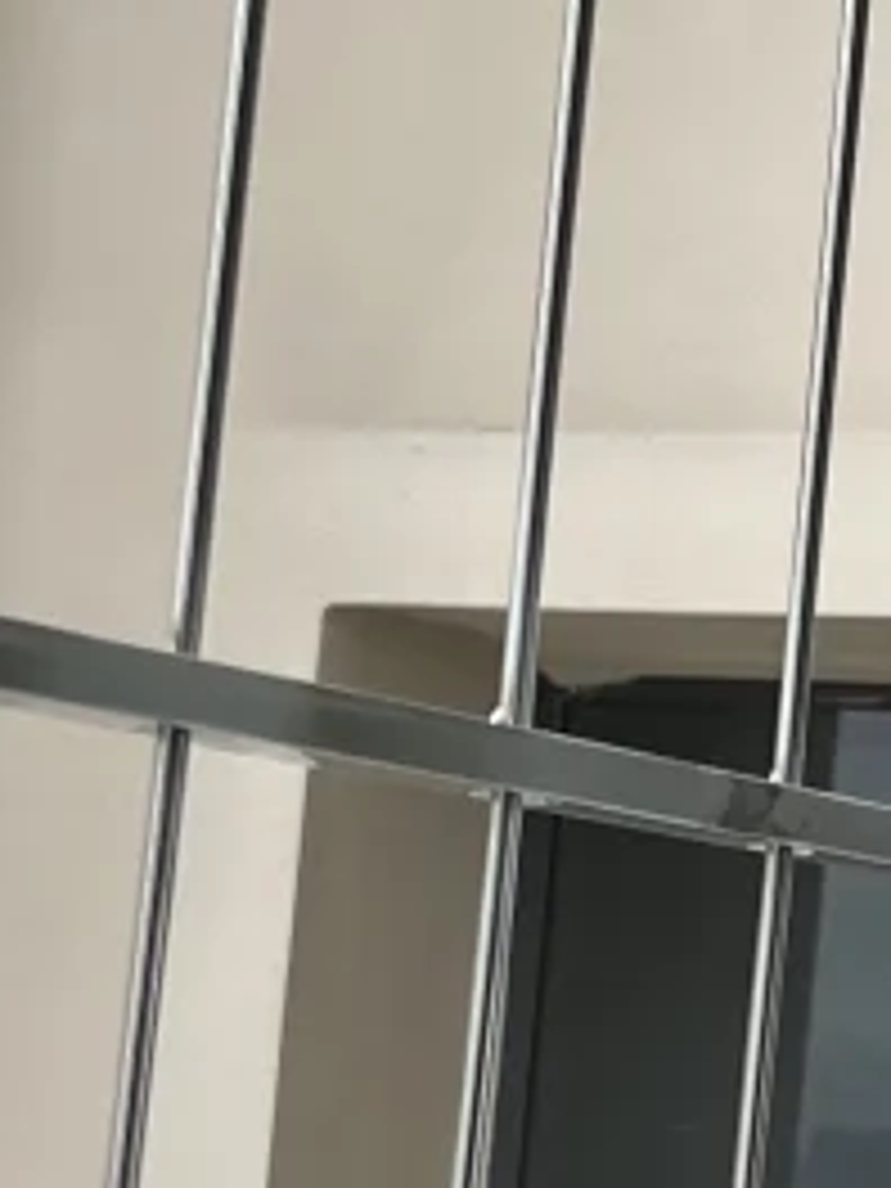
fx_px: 4873
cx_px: 1413
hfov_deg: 10.1
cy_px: 756
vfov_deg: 13.9
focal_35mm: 142
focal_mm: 5.1
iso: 50
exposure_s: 1/1199
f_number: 1.6
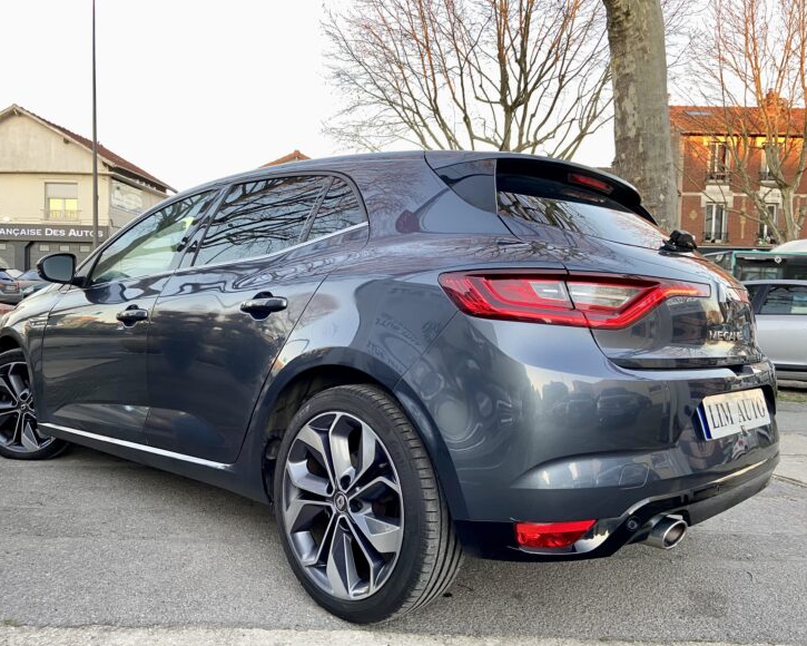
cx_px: 385
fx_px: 669
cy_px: 315
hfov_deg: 62.2
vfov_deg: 51.5
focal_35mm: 28
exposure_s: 1/95
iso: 125
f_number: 1.8
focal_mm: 4.25
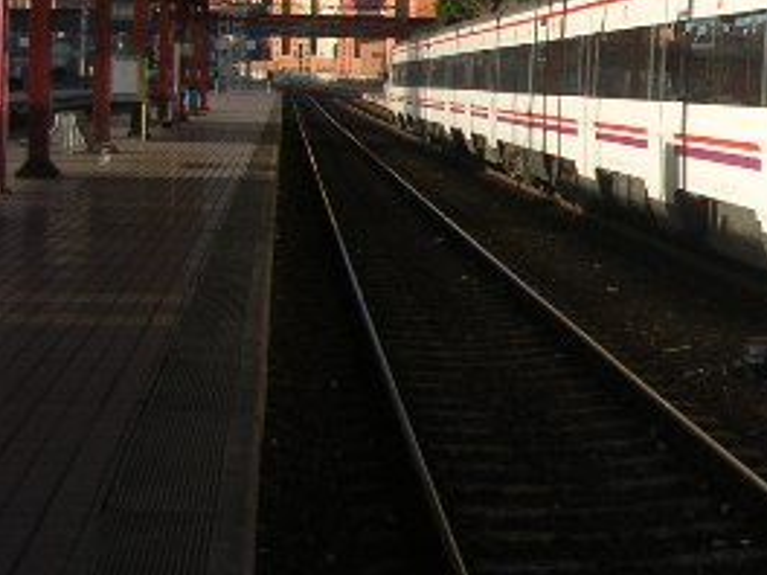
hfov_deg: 21.4
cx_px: 927
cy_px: 67
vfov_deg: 17.1
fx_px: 1883
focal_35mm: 85
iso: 50
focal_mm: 5.8
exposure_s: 1/274
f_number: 2.8
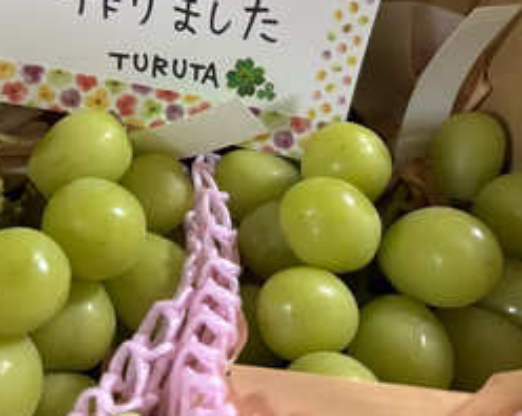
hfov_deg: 43.9
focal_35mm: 41
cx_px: 156
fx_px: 633
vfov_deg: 36.1
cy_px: 137
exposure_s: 1/50
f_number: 1.6
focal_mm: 5.96
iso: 500
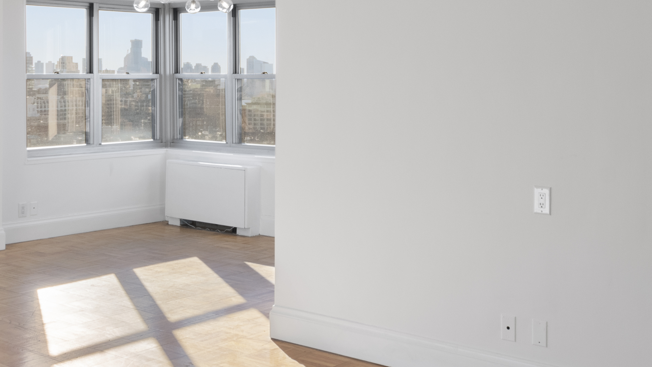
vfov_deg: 22.1
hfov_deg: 38.4
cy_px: 101
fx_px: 934
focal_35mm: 54
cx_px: 277
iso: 400
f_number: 9
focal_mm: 15
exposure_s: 1/50
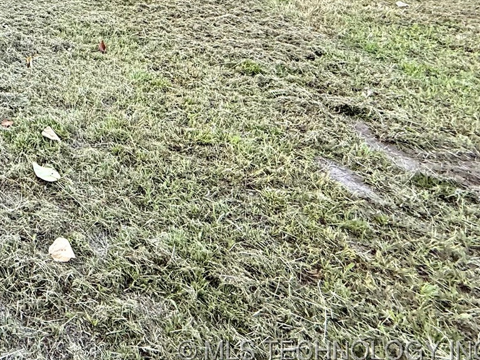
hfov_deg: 42.3
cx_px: -39
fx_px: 485
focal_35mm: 35
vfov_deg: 33.2
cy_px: -73
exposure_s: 1/145
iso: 64
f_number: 2.2
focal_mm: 2.22
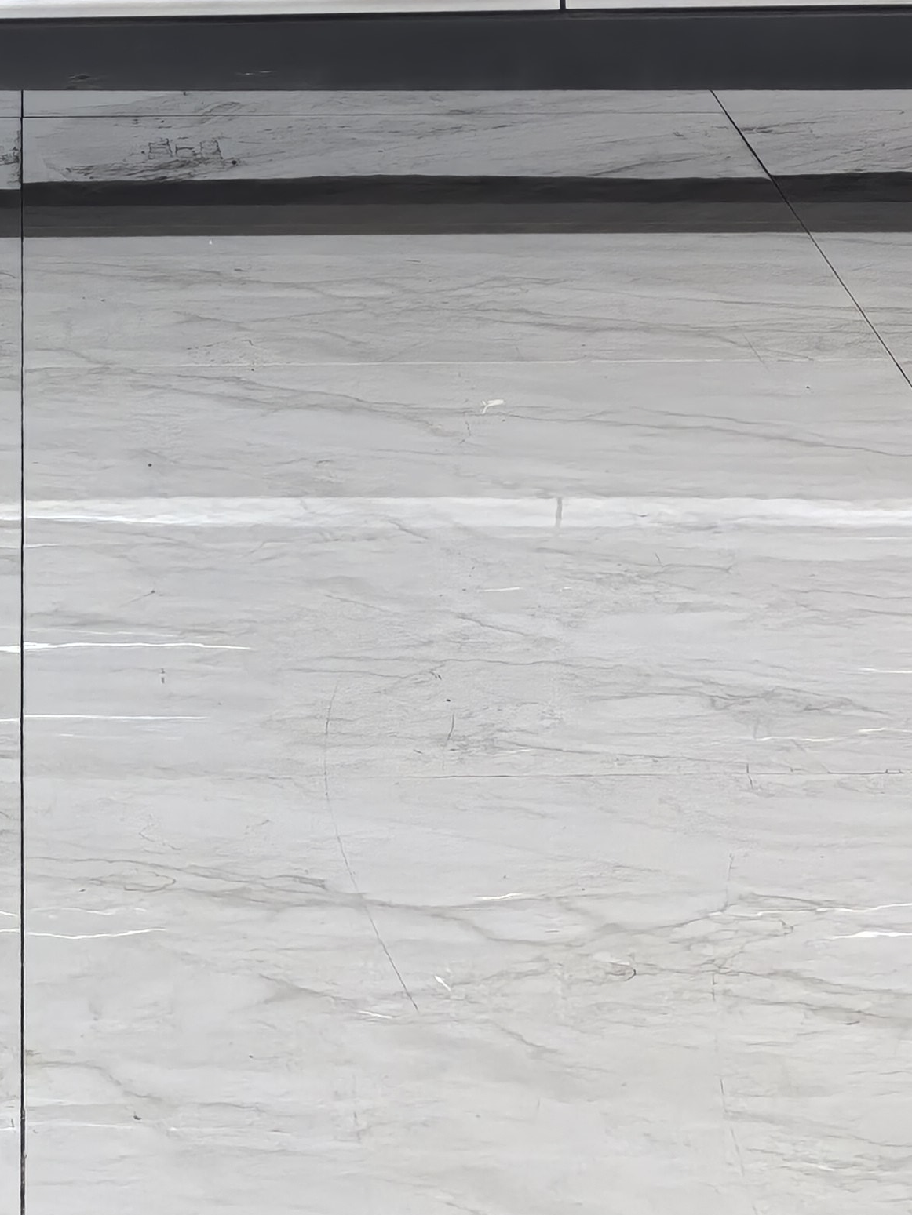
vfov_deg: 9.7
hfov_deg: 7.3
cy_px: -47
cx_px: 425
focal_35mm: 203
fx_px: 7130
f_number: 1.4
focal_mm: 6.98
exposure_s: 1/120
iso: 160
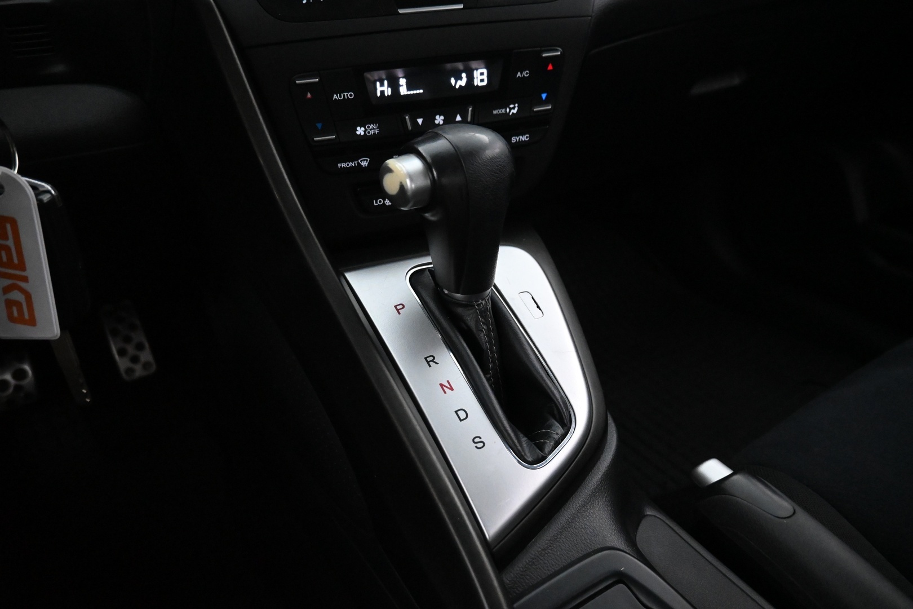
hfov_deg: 73.7
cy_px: 304
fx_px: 609
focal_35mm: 24
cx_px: 456
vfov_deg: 53.1
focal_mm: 16
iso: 6400
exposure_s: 1/125
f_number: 3.5
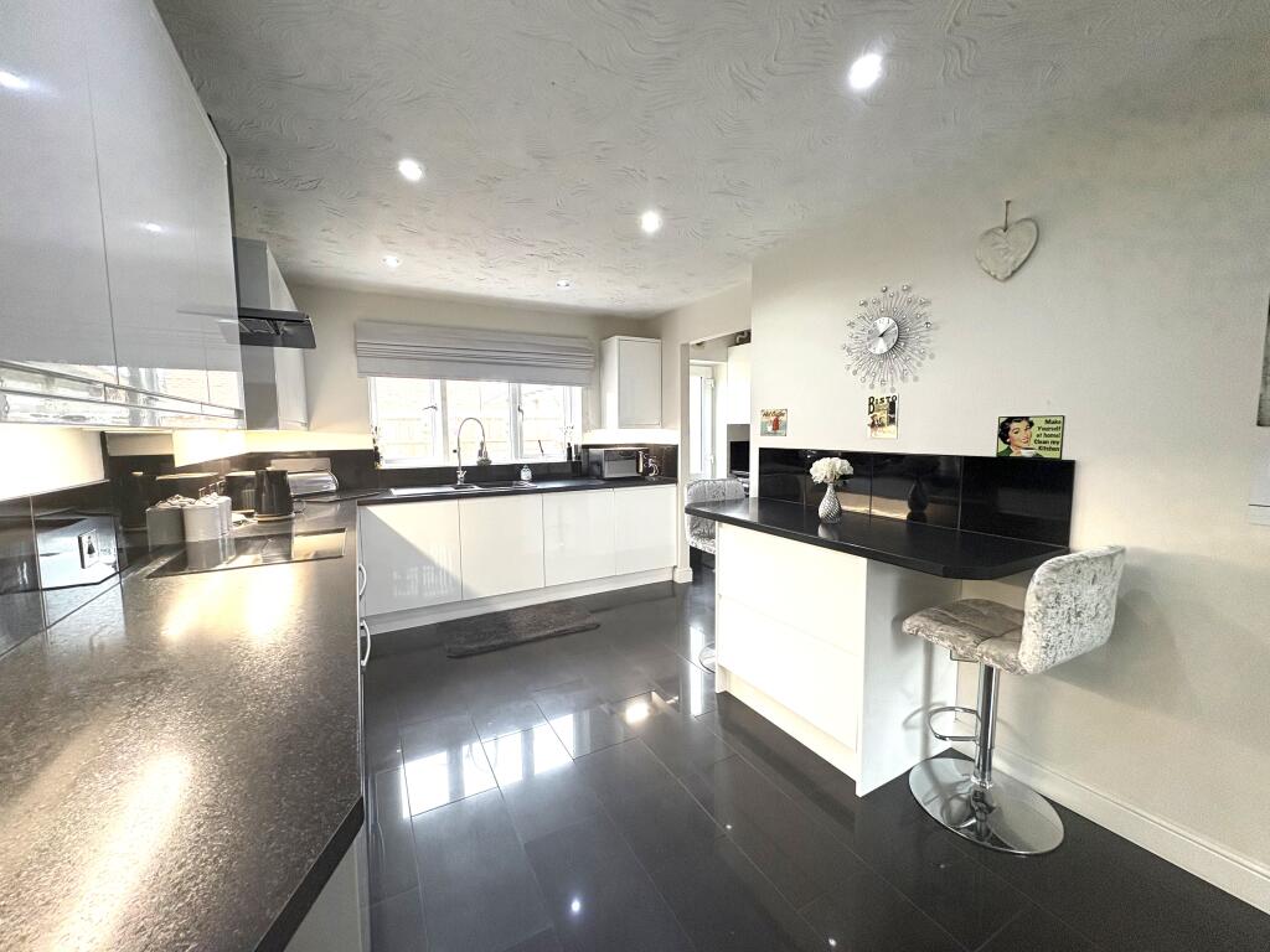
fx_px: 514
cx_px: 635
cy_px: 476
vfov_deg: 85.7
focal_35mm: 14
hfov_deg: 102.1
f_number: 2.2
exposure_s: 1/100
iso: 160
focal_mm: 2.22
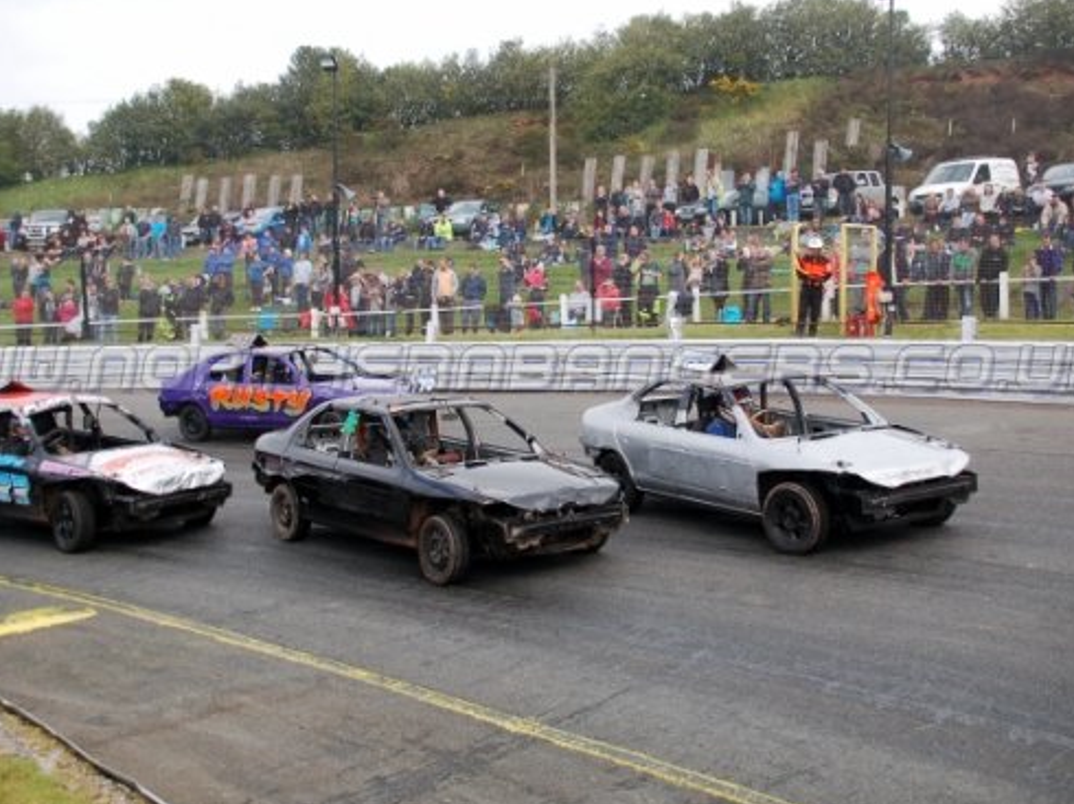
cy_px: 375
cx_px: 524
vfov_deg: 29.6
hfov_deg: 38.9
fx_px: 1520
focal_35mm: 49
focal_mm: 26
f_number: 4.2
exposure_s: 1/1000
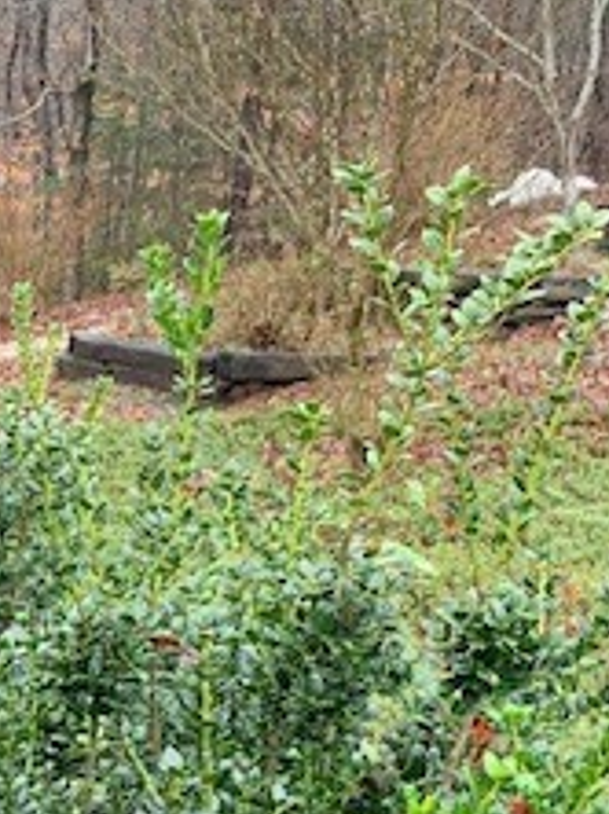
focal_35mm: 75
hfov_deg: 18.0
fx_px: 1763
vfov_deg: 25.9
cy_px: 554
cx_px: -242
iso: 80
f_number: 1.8
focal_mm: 4.25
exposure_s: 1/121
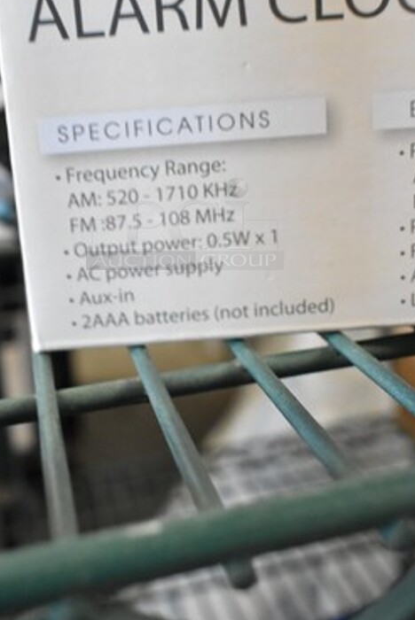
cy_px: 223
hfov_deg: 31.2
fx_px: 742
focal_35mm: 43
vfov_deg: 44.9
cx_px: 185
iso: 4500
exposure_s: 1/125
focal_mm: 22
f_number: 5.6
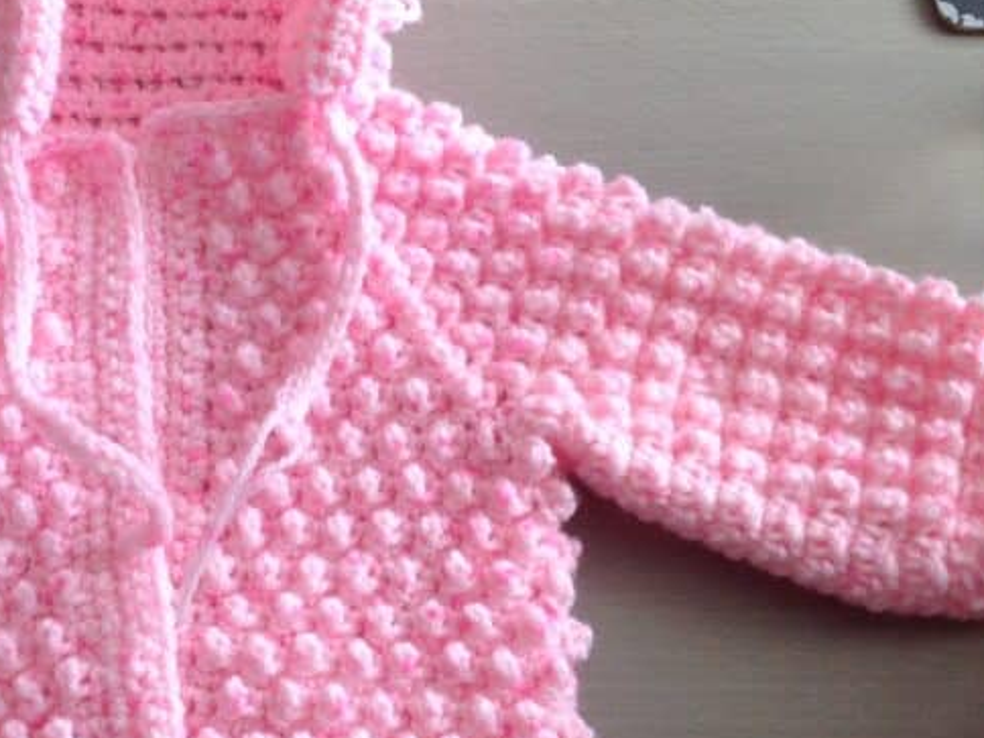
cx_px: 199
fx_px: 2104
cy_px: 343
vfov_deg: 19.9
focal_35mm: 74
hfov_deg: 25.9
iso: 80
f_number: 2.4
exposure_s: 1/60
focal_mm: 4.28
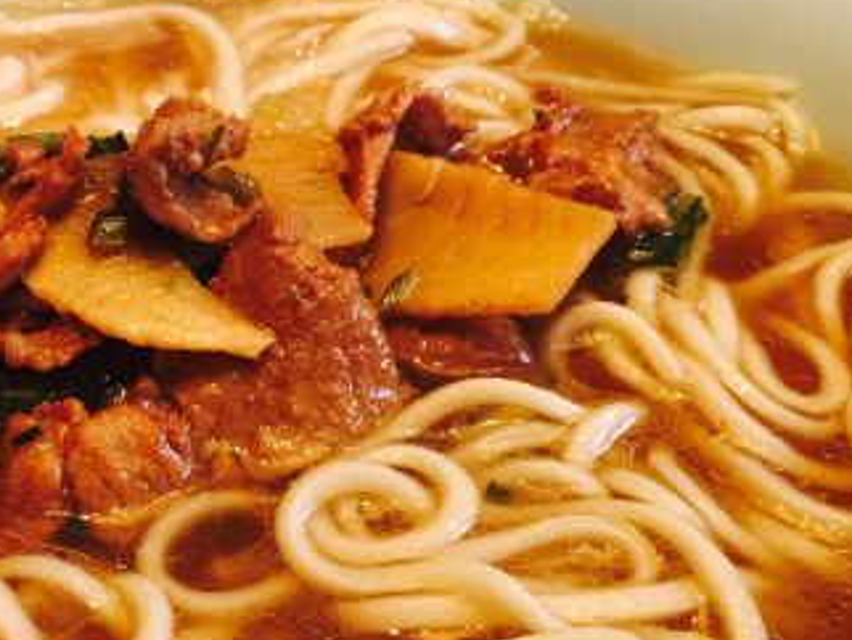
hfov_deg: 30.3
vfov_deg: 23.3
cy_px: 401
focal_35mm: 63
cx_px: 228
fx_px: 1552
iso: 32
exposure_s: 1/17
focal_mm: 4.15
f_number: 2.2
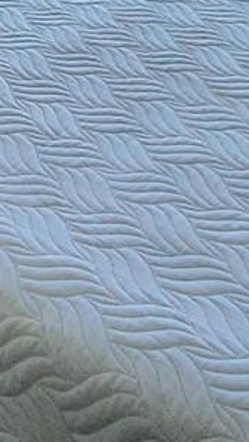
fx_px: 891
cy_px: -424
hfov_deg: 12.8
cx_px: -325
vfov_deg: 18.7
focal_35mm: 76
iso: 50
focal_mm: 2.2
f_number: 2.2
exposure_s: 1/500
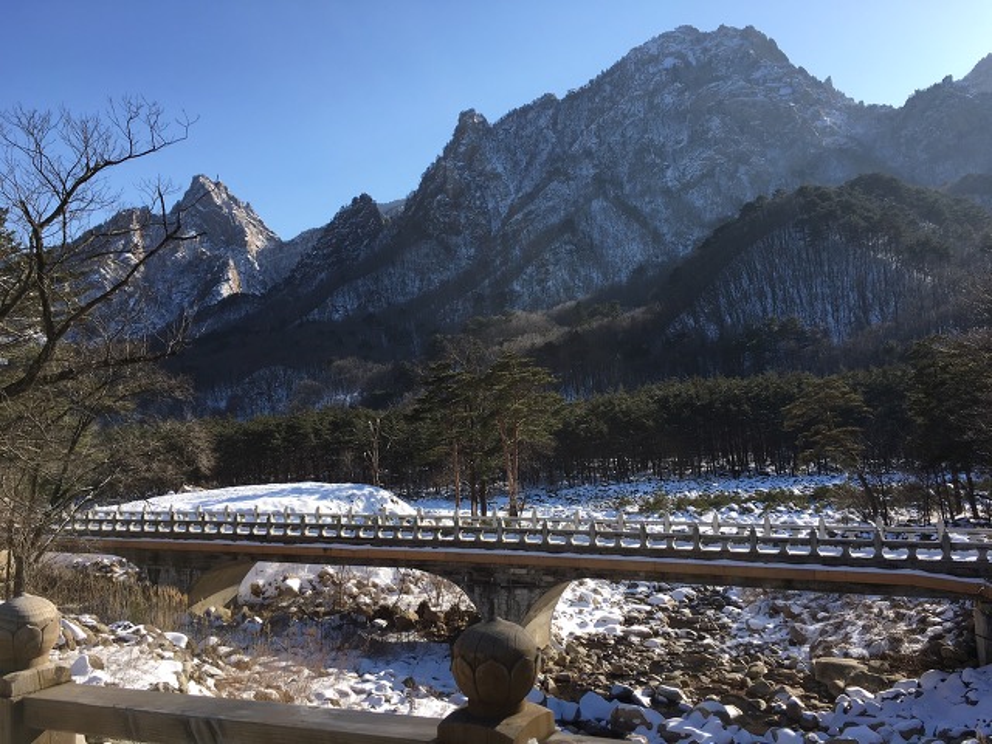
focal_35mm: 29
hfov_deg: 61.7
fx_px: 831
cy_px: 372
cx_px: 496
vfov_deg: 48.2
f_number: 2.2
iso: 25
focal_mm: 4.15
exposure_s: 1/1148
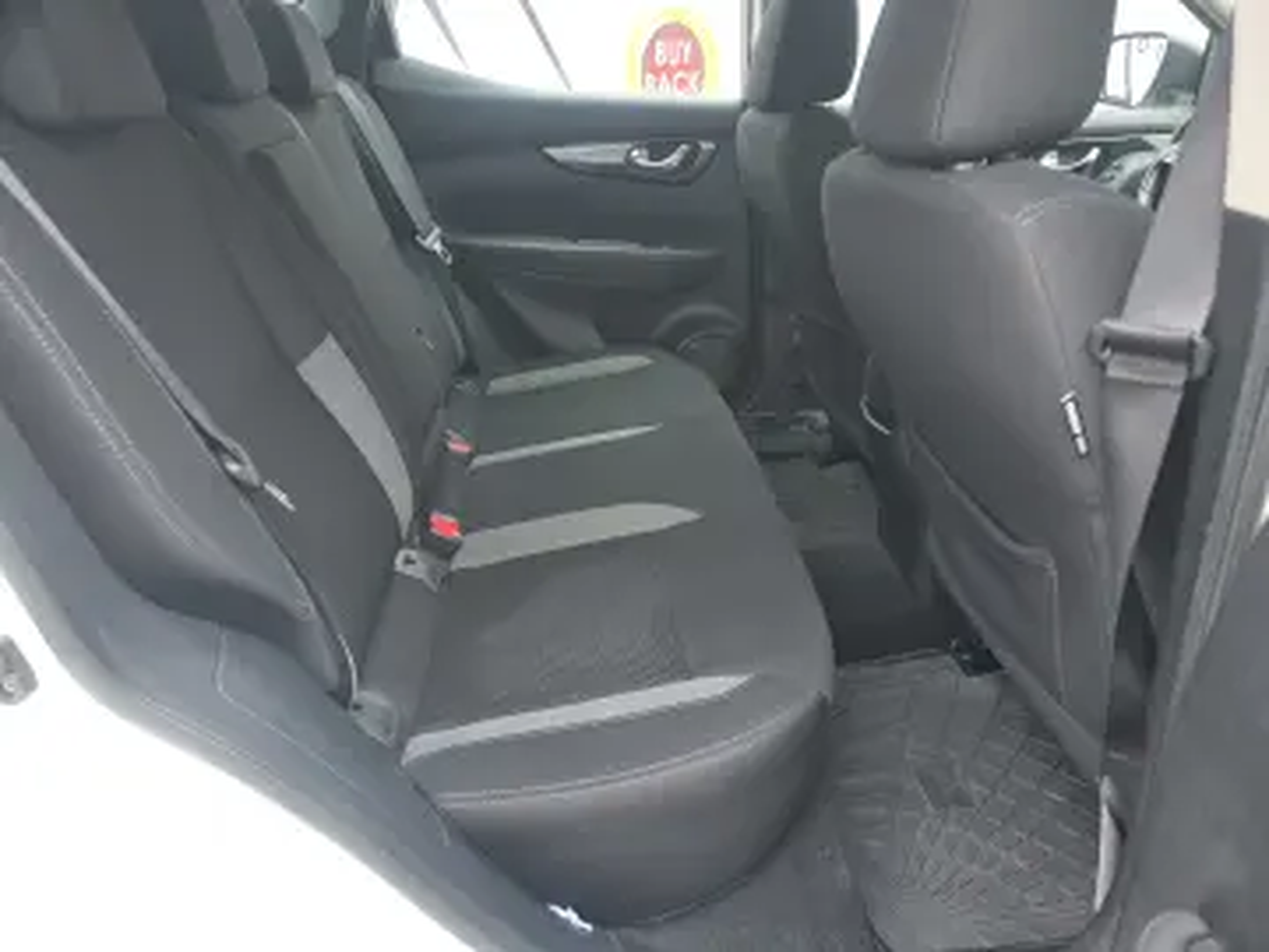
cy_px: 476
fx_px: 843
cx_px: 634
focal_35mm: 23
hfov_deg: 73.9
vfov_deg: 58.9
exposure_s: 1/100
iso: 125
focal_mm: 6.3
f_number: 1.7
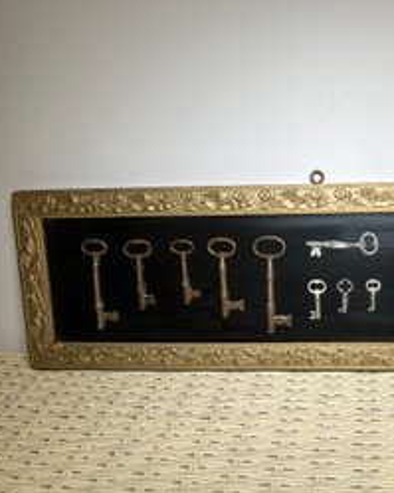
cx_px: 326
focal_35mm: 35
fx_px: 510
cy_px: 250
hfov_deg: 40.2
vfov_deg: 51.5
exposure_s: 1/120
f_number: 1.5
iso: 50
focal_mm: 5.7
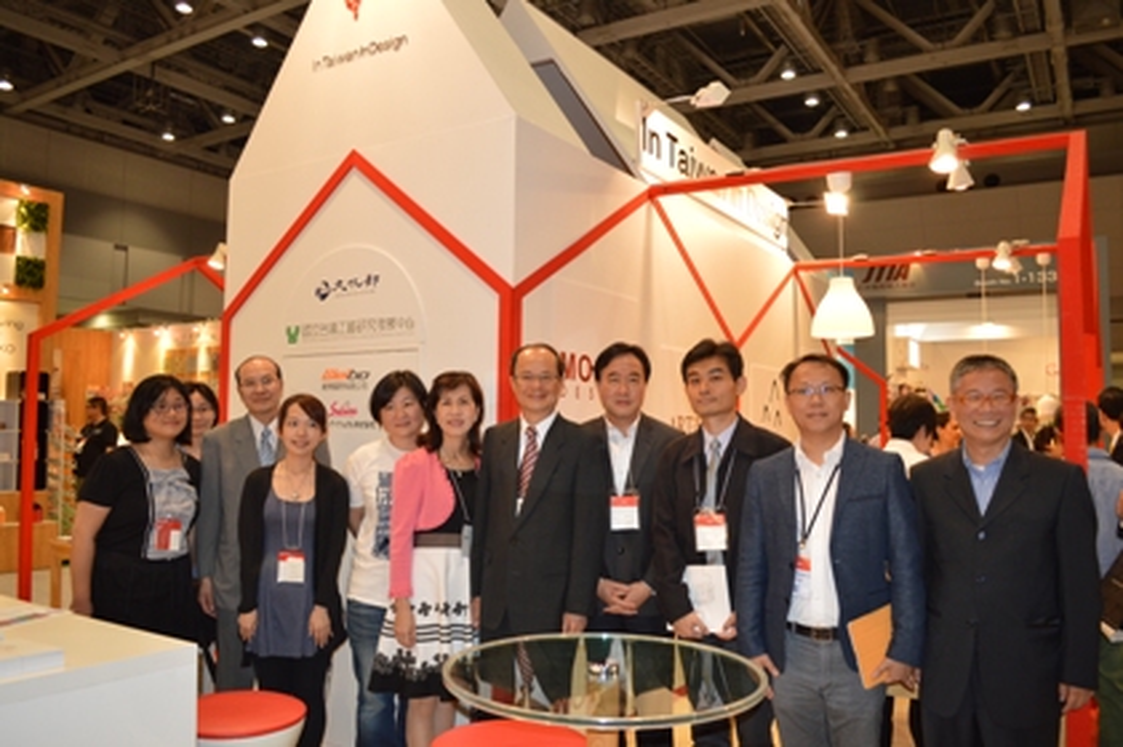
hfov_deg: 67.4
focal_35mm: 27
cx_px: 562
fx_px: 842
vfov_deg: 47.9
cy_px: 374
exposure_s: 1/60
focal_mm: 18
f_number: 3.5
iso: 400
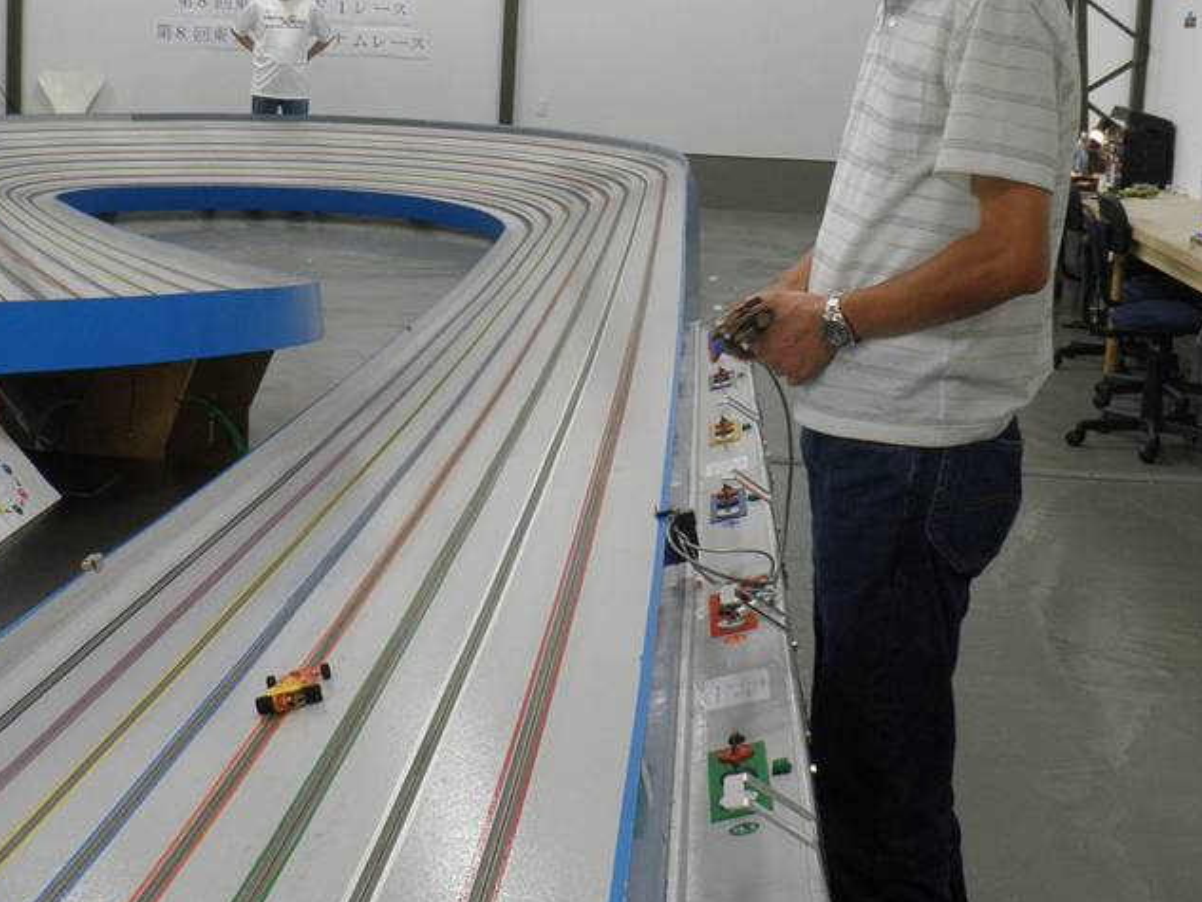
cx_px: 615
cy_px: 302
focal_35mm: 55
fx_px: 1910
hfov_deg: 34.9
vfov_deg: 26.4
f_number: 3.5
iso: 200
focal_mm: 6.1
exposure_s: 1/25
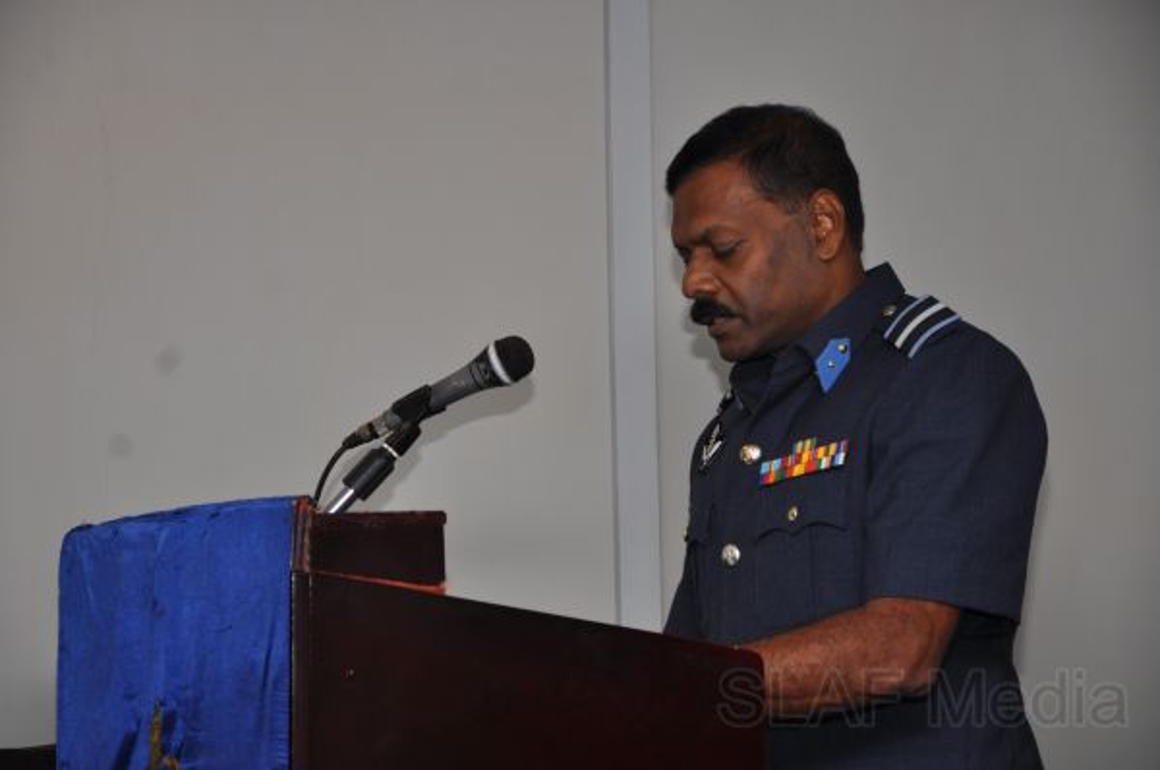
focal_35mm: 135
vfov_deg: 10.1
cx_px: 580
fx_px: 4343
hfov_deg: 15.2
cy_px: 385
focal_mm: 90
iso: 200
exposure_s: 1/125
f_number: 6.7
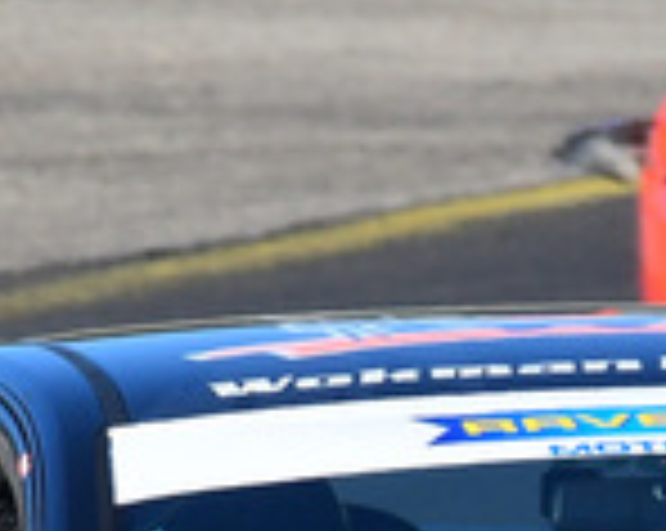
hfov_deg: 0.5
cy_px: 742
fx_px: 74862
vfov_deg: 0.4
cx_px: 612
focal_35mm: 3803
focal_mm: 500
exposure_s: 1/640
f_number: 11
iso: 800
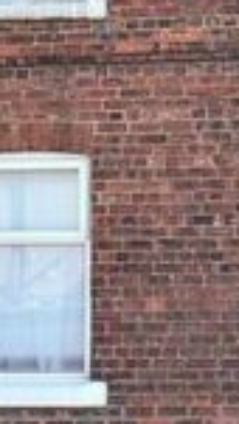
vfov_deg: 22.5
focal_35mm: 94
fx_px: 1063
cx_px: 208
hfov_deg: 12.7
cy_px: 167
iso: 250
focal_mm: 13
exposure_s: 1/160
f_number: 6.3
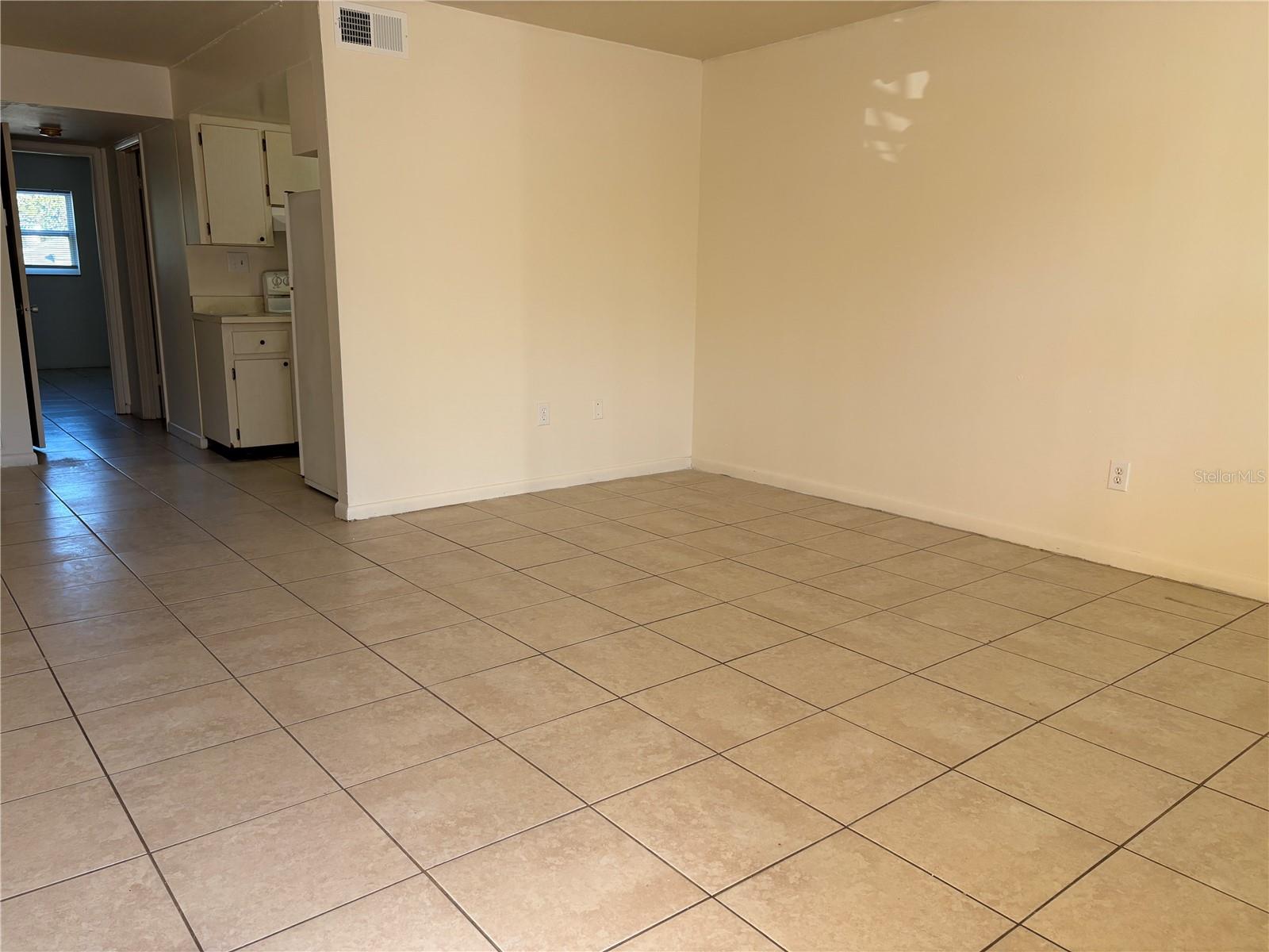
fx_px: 953
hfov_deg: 67.3
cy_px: 476
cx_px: 634
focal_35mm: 26
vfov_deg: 53.1
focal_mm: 5.96
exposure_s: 1/121
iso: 100
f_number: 1.6
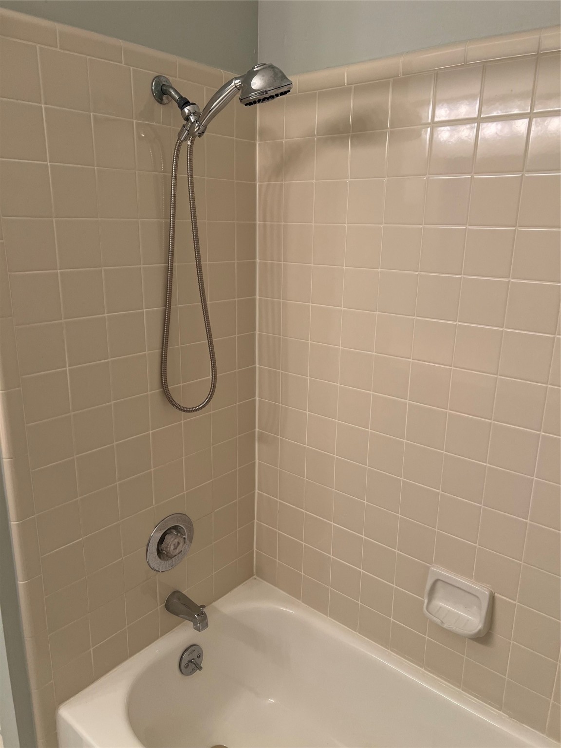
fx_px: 562
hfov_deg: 53.1
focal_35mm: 26
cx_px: 280
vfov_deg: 67.3
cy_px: 374
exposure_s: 1/60
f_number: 1.5
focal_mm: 5.7
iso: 80
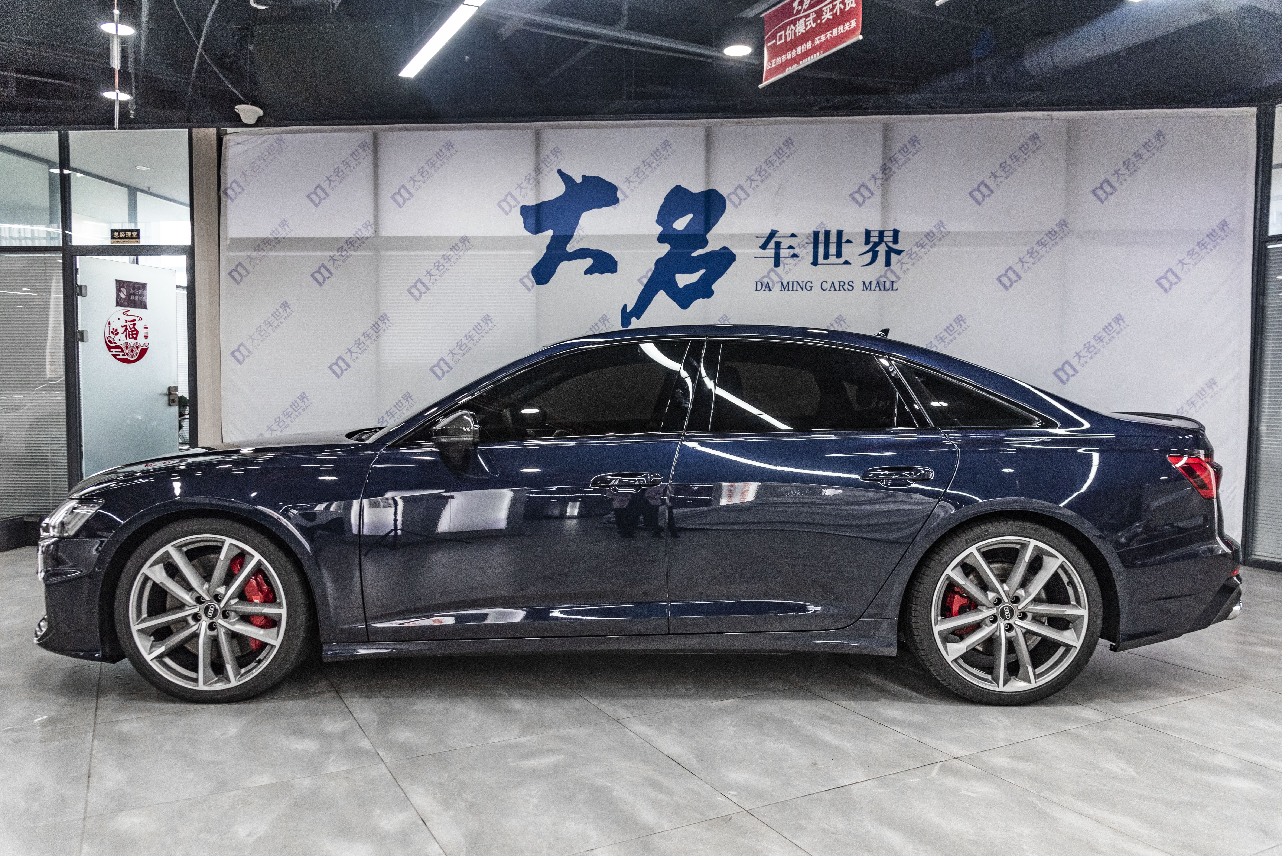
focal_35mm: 27
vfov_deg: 48.0
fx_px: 962
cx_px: 641
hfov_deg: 67.4
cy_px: 428
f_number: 5.6
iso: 1000
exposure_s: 1/60
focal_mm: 27
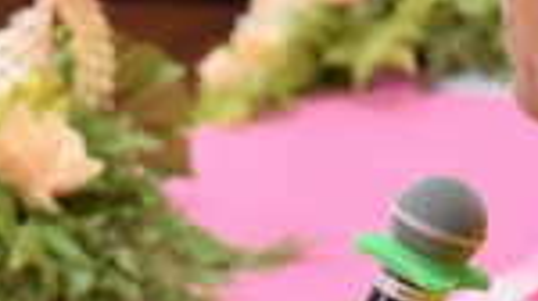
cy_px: 143
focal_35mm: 264
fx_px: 3762
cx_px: -11
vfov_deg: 4.6
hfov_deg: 8.1
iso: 1000
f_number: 4.5
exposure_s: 1/160
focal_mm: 58
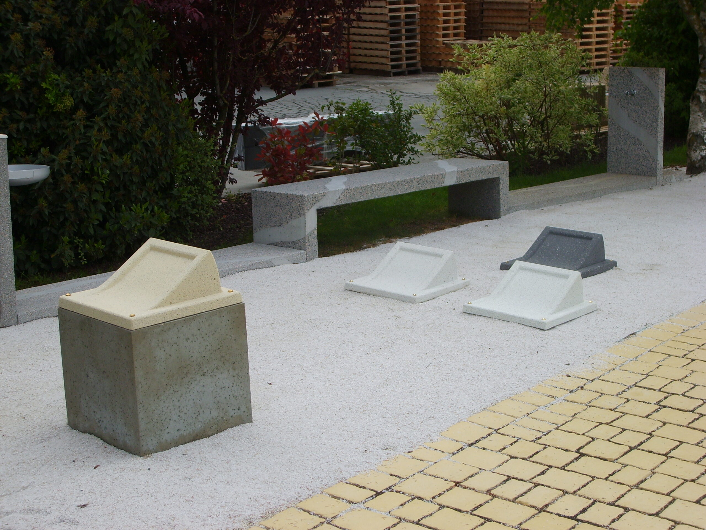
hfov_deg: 31.7
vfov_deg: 24.0
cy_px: 265
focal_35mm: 61
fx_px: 1244
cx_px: 353
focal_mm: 10.3
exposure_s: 1/750
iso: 50
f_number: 3.6
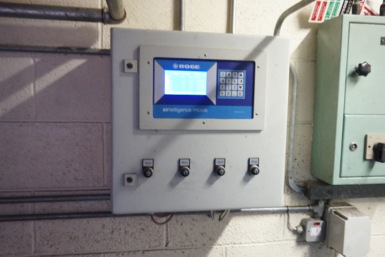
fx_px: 321
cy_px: 128
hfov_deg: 61.9
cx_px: 192
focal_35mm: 30
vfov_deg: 43.6
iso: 3200
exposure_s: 1/25
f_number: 4
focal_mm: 20
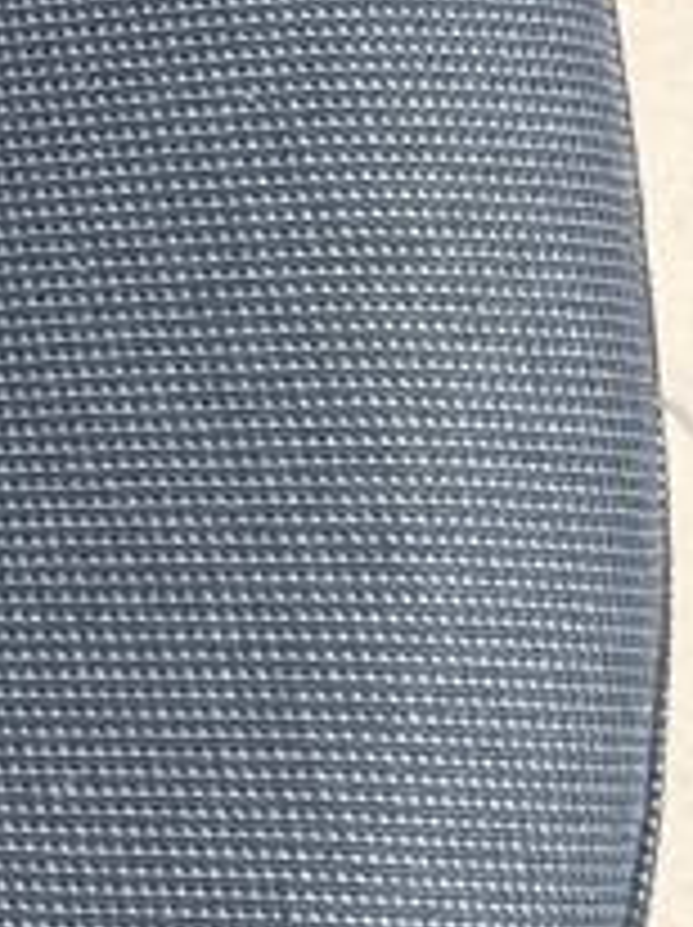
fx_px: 5403
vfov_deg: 9.1
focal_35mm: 202
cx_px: -1881
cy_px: -1071
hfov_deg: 6.3
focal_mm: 5.1
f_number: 1.6
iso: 50
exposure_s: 1/336
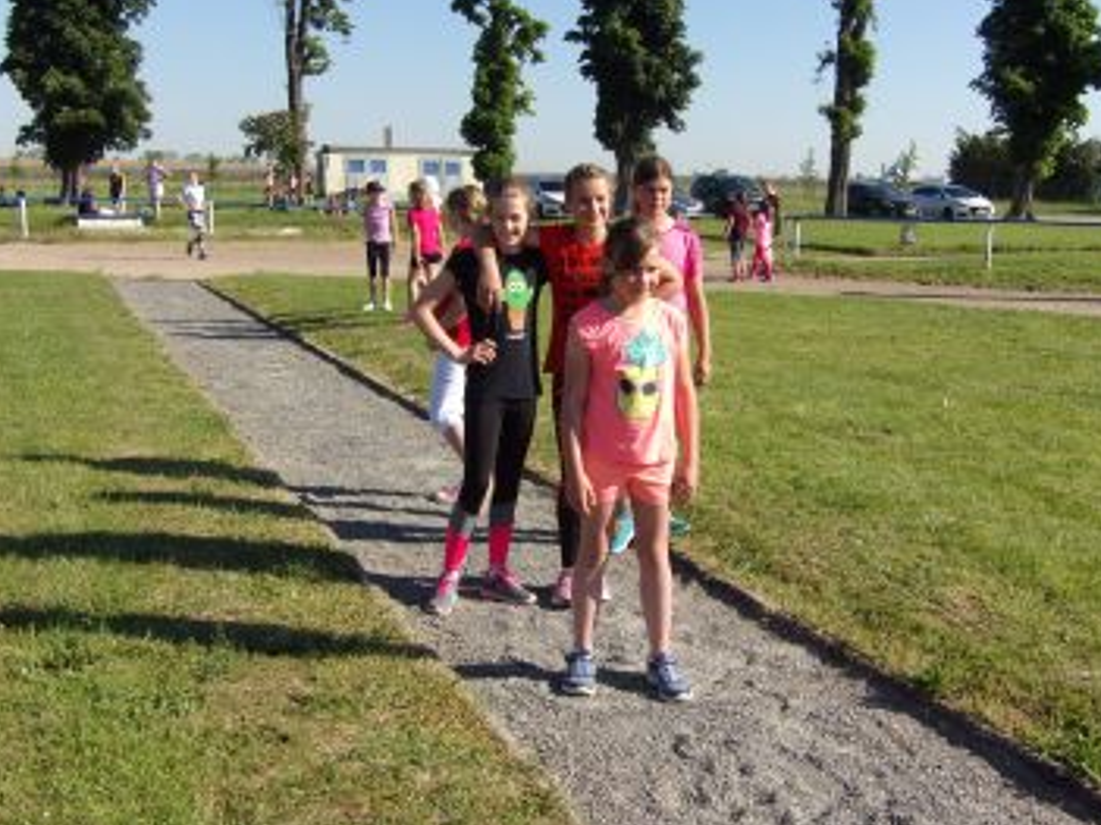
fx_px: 1304
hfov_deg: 45.7
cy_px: 430
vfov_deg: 35.1
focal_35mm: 41
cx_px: 615
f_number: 3.9
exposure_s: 1/800
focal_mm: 6.5
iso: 80
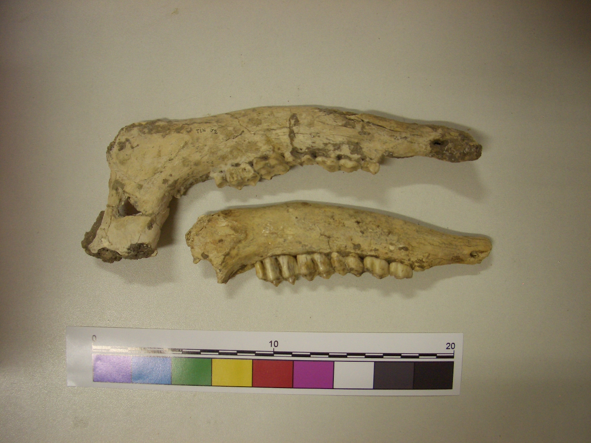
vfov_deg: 40.7
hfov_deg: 52.6
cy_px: 222
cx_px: 296
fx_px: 598
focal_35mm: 35
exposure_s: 1/8
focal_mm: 5.8
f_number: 2.6
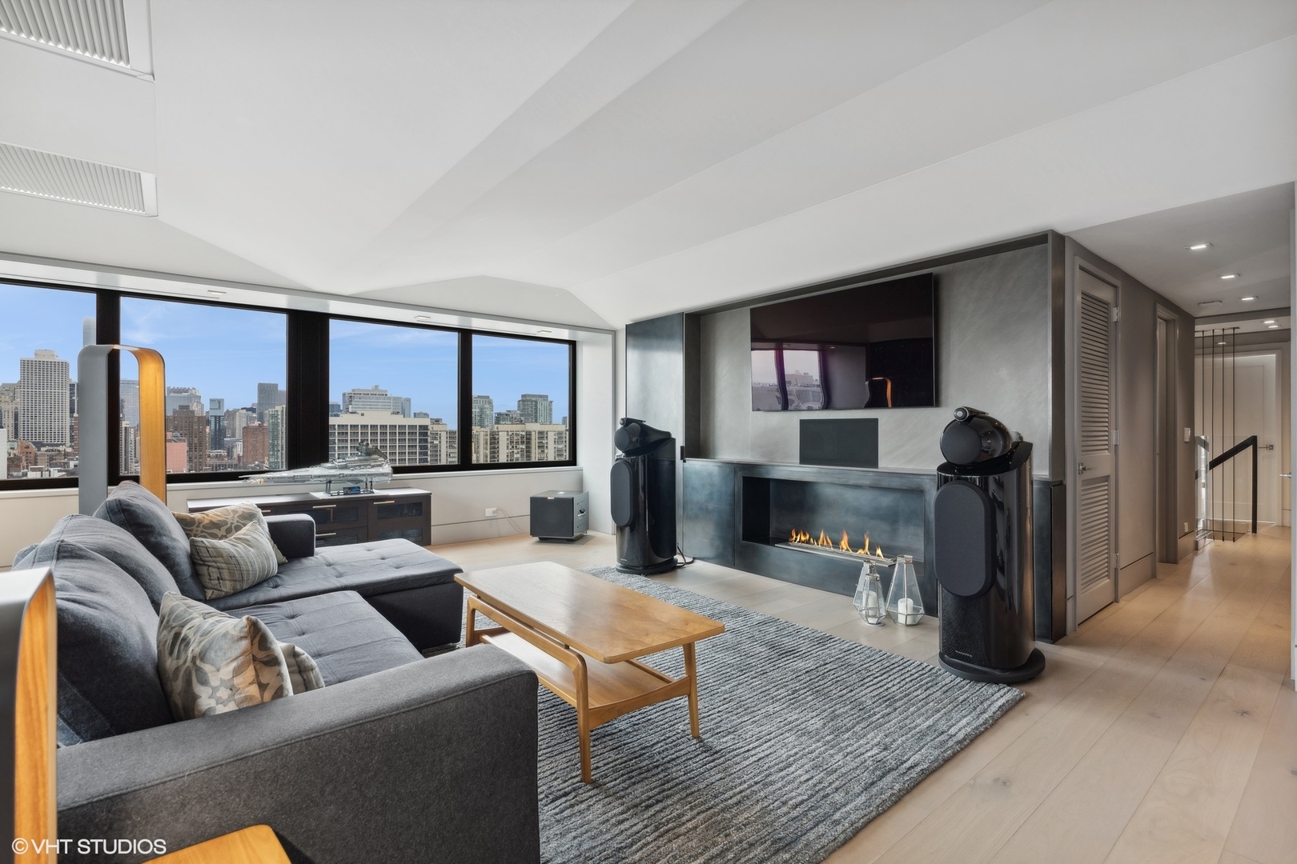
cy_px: 432
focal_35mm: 16
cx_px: 648
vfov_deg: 73.7
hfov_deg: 96.7
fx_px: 576
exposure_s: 1/30
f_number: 8
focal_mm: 16
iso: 320
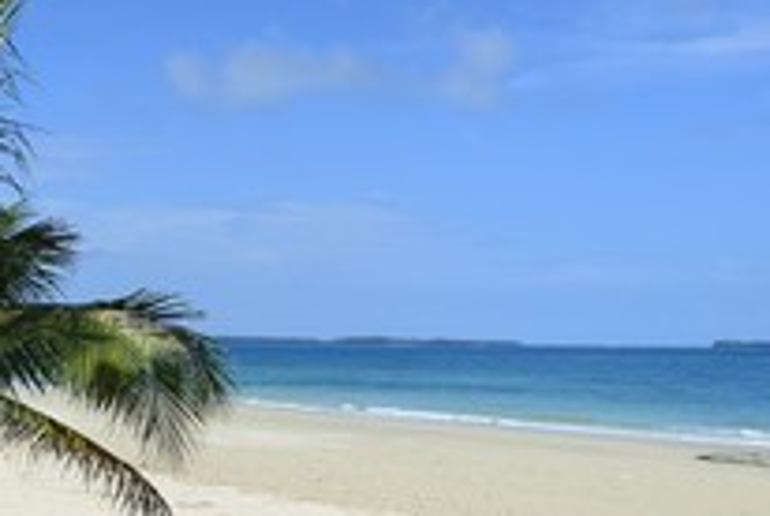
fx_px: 1221
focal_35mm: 57
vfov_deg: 23.0
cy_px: 501
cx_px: 359
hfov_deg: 35.0
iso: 100
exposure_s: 1/250
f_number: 9
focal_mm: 28
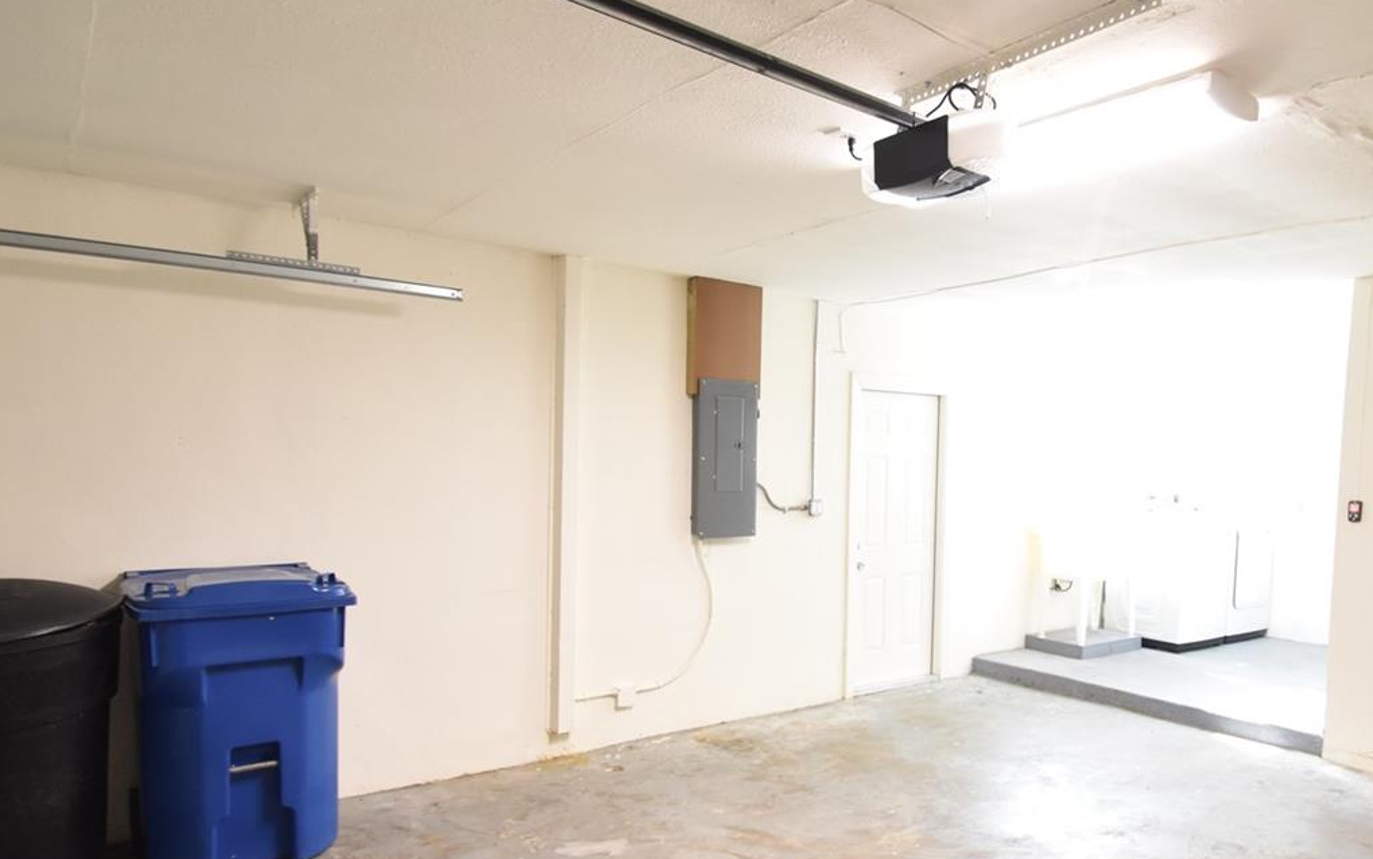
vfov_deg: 50.7
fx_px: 898
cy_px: 519
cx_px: 838
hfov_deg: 73.8
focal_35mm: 24
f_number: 3.5
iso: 800
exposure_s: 1/30
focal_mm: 10
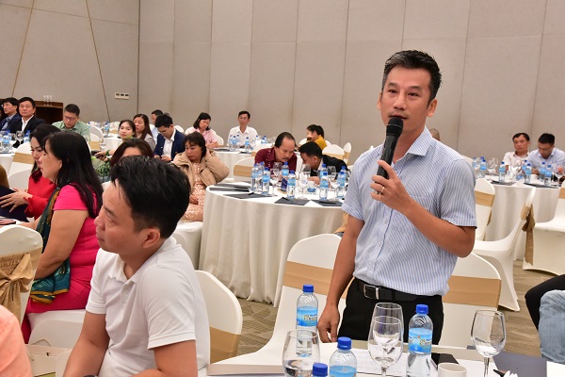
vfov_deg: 27.0
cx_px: 282
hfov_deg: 39.6
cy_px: 188
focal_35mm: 50
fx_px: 785
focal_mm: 50
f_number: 10
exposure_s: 1/50
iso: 3600
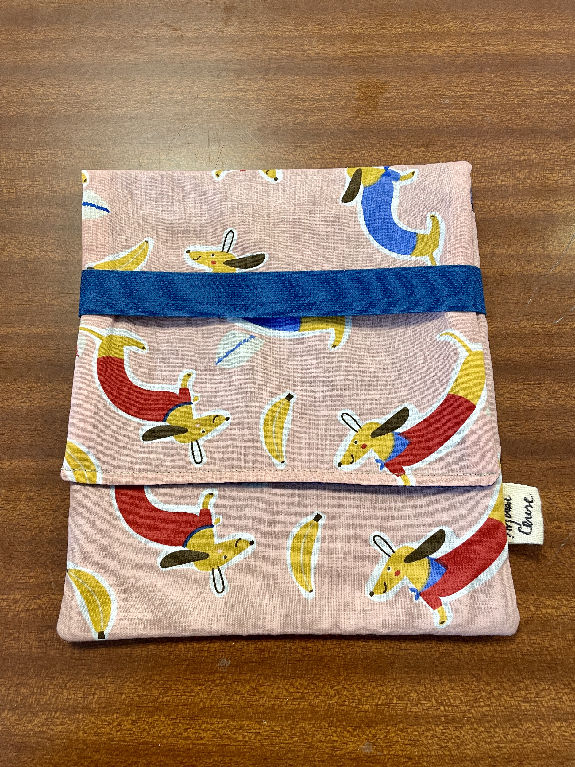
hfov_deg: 53.1
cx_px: 288
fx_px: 576
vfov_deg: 67.3
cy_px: 384
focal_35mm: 26
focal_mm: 4.2
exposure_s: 1/50
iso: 80
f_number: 1.6
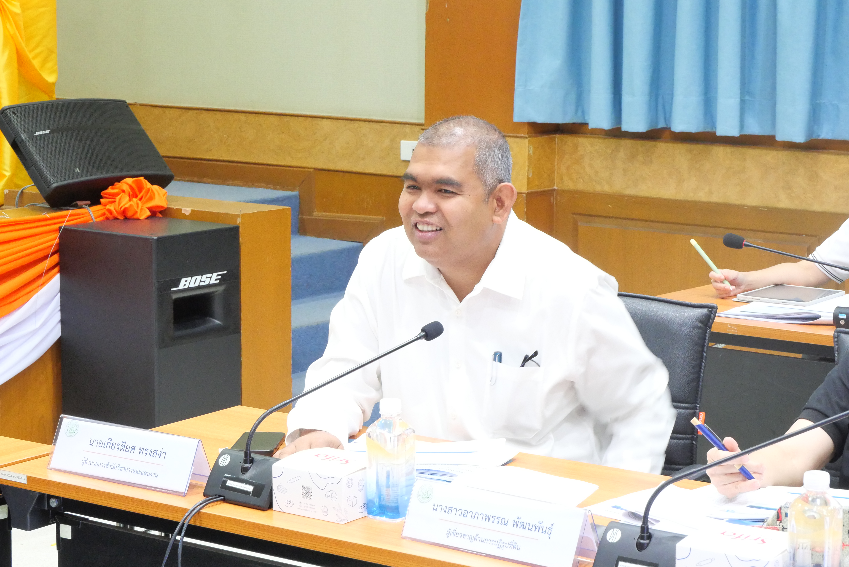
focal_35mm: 91
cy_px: 284
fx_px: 2147
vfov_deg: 15.0
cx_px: 424
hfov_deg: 22.4
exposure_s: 1/15
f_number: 8
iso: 3200
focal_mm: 44
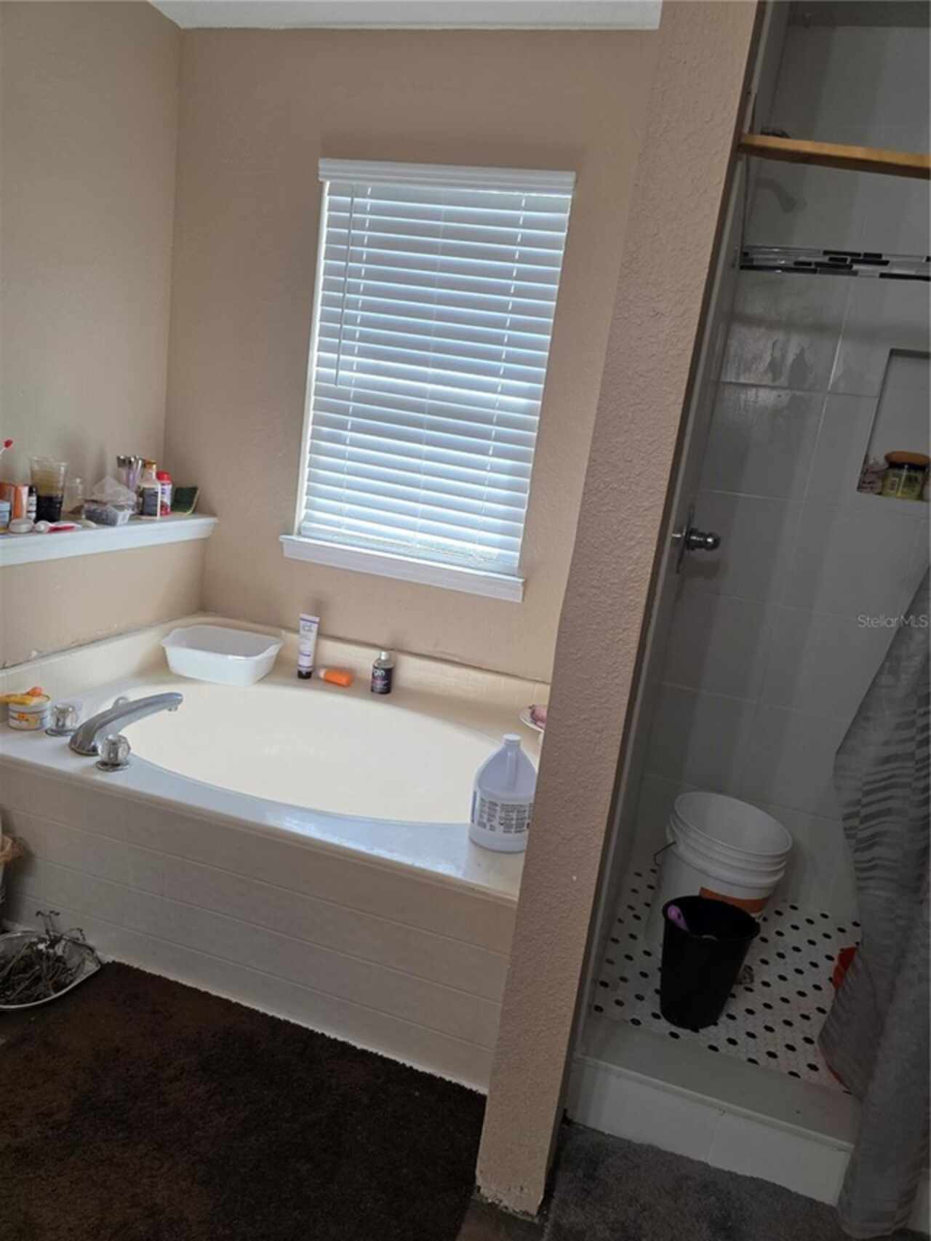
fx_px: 825
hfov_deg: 58.9
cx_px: 466
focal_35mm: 23
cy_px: 620
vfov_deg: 73.9
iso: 125
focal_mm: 6.3
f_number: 1.7
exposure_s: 1/120
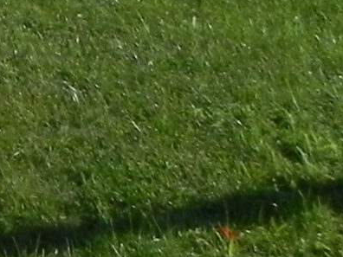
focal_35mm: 168
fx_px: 1665
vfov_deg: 7.7
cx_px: -514
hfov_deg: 10.1
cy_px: -503
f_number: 7.1
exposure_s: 1/340
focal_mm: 4.6
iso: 160
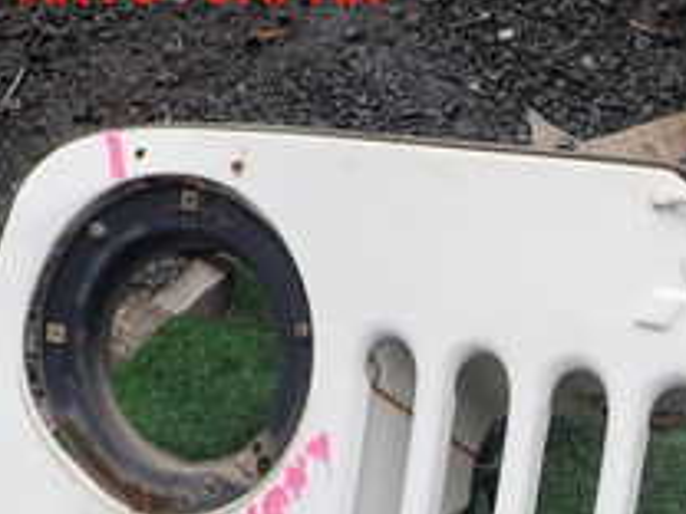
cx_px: 772
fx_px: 1427
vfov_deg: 18.8
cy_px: 682
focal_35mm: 72
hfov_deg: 25.0
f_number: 2.8
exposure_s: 1/640
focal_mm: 4.5
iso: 100
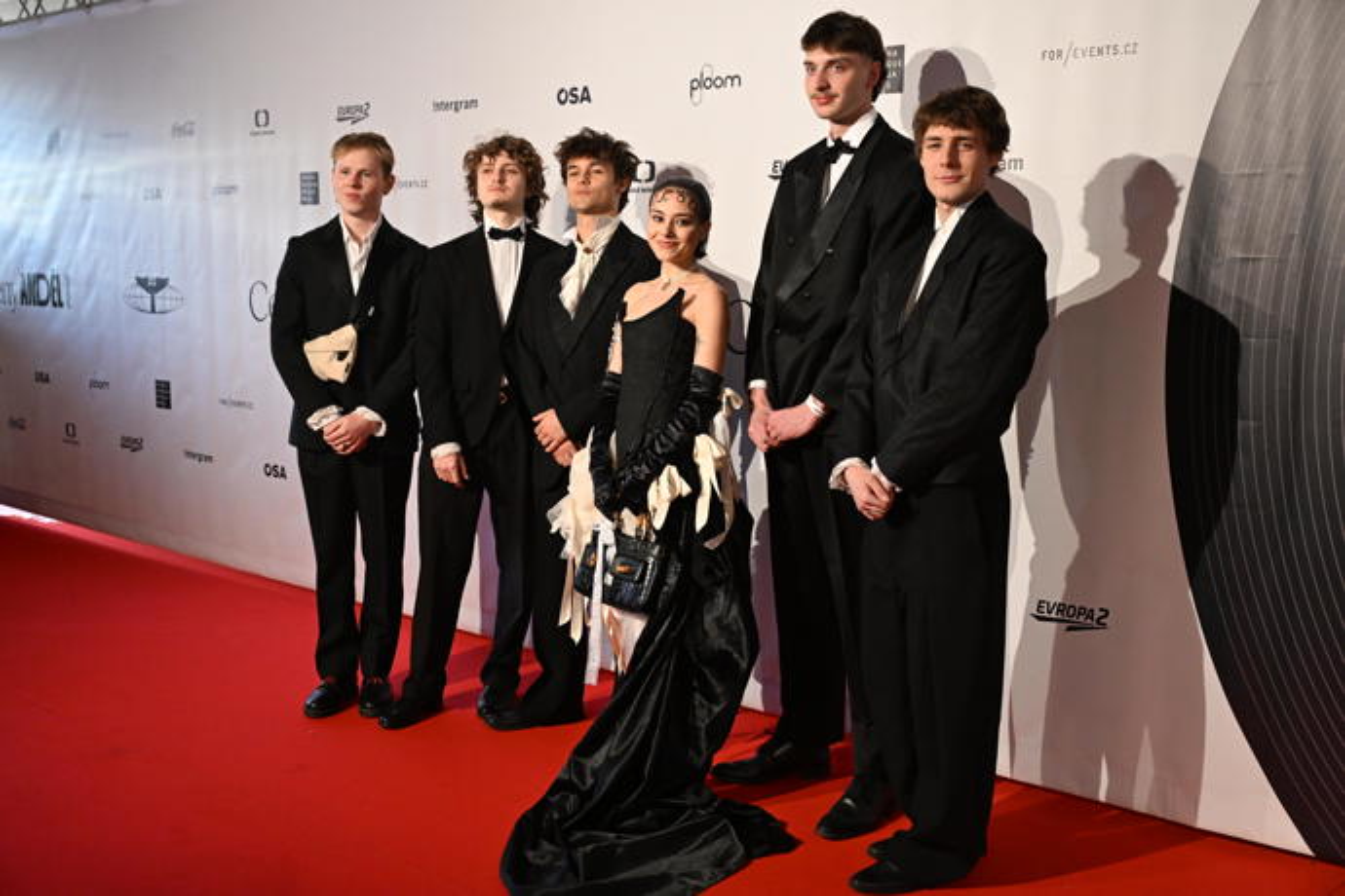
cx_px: 672
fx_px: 1494
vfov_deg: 33.4
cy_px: 448
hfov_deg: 48.5
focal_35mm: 40
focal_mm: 40
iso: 4000
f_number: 3.5
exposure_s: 1/640
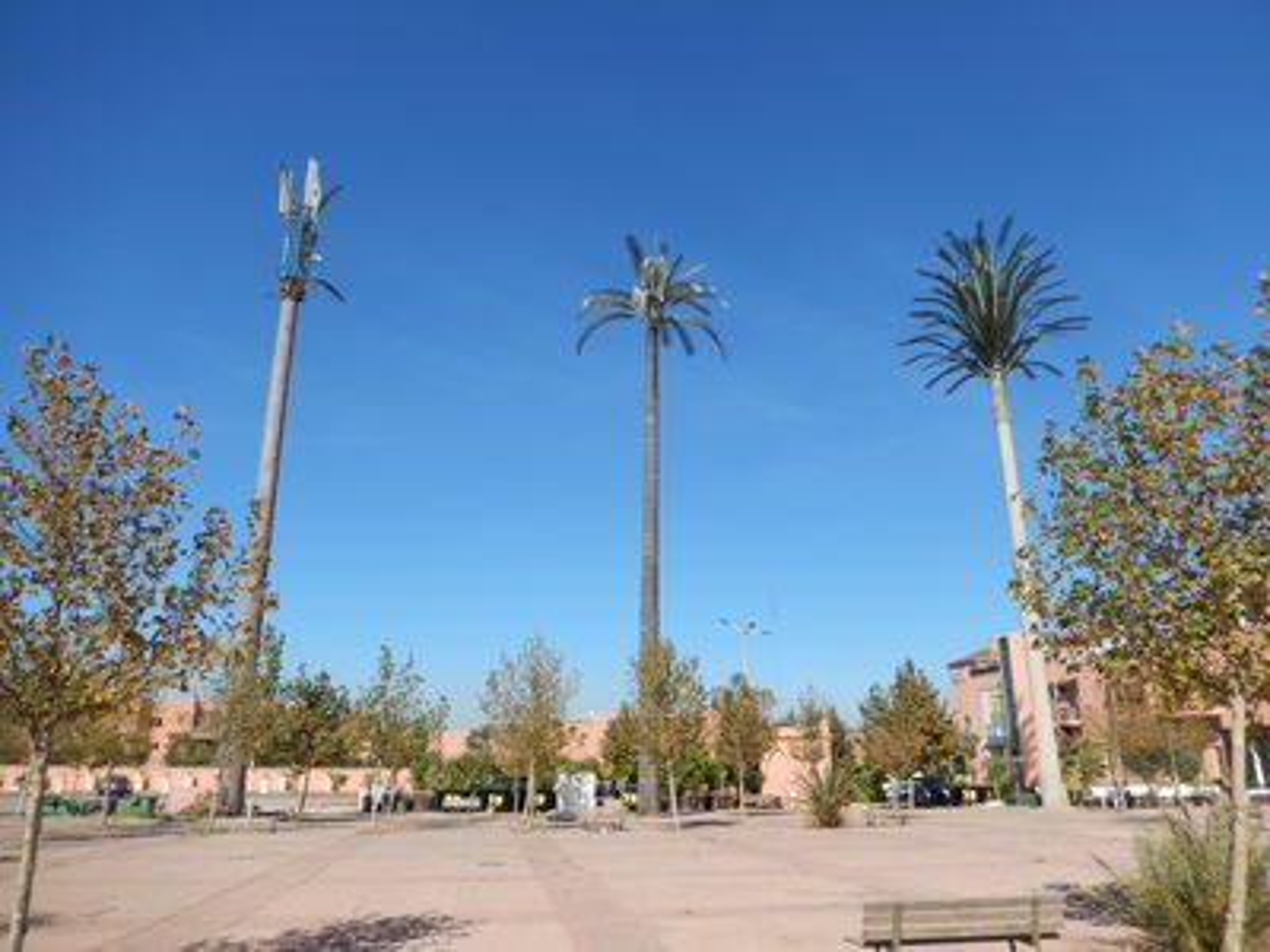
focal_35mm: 25
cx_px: 635
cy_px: 476
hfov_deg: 69.4
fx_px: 917
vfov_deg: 54.9
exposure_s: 1/400
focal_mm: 4.5
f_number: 6.8
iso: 125
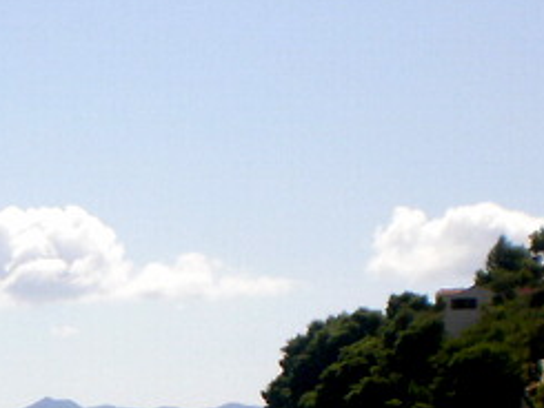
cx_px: -115
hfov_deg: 15.3
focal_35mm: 124
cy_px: 368
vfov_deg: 11.9
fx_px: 1950
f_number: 4.6
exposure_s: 1/2000
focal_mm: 6.3
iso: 100
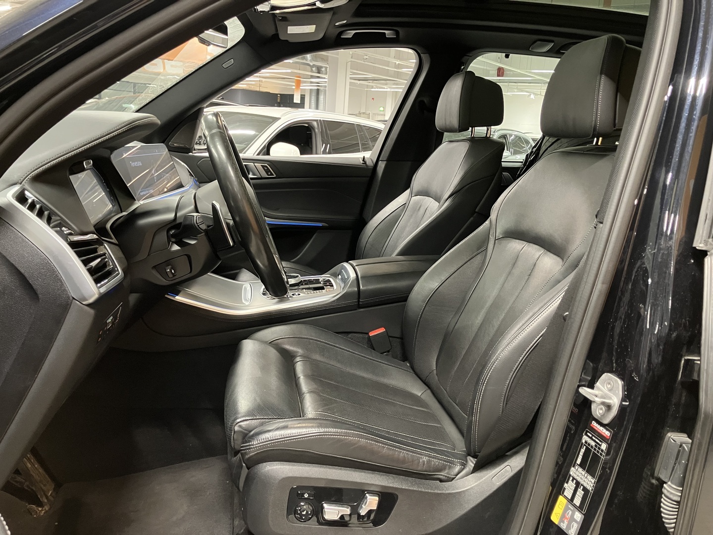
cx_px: 356
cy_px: 268
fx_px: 577
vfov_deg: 49.7
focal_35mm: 28
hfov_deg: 63.4
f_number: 1.8
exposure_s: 1/33
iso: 400
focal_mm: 3.99
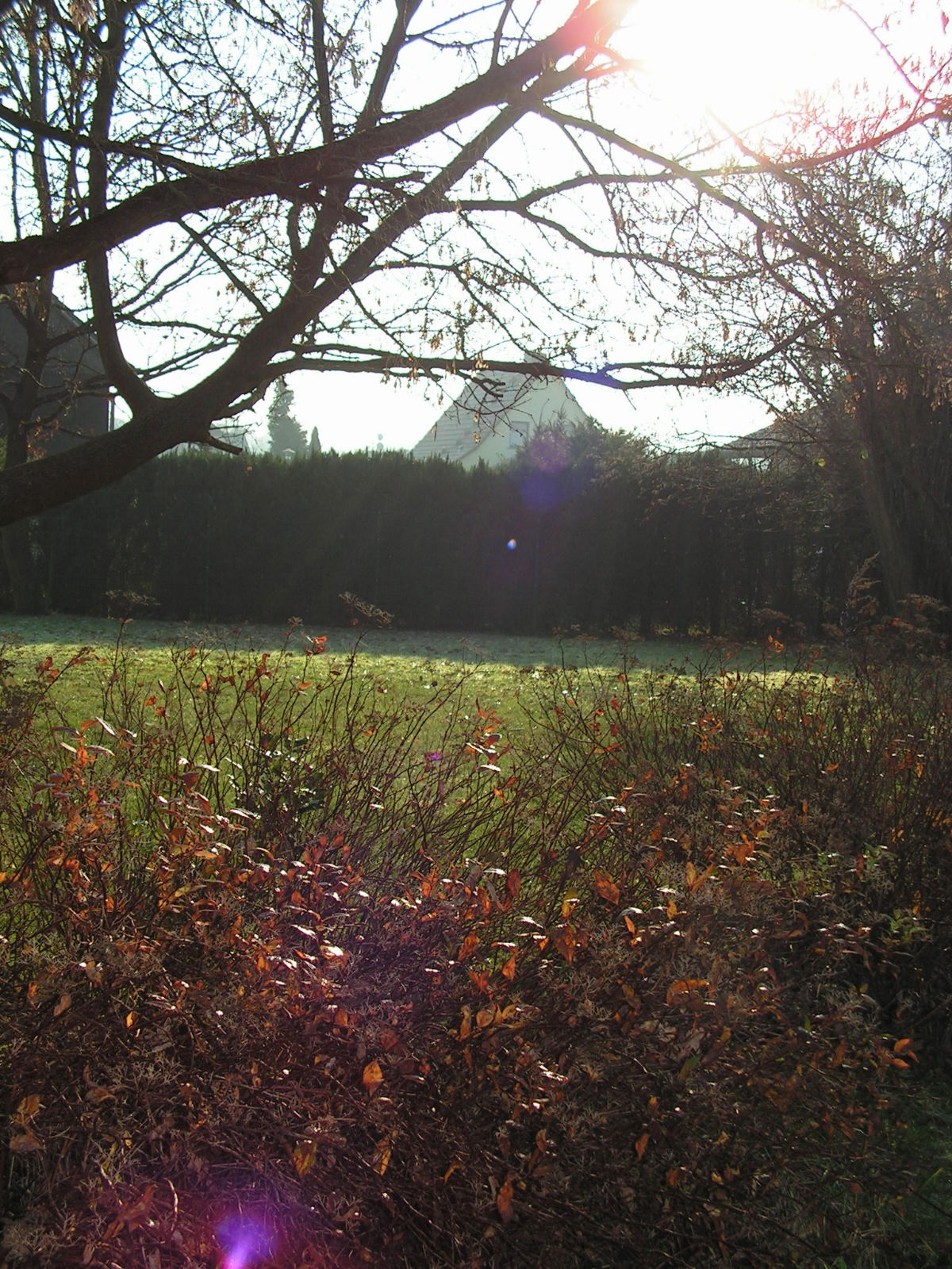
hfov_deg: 32.2
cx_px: 476
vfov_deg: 42.1
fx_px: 1650
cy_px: 634
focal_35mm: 45
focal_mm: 7.6
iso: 64
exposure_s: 1/640
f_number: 3.2
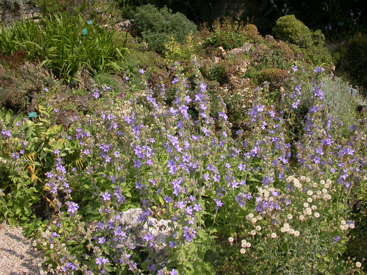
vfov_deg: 37.7
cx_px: 184
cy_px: 138
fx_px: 403
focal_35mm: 38
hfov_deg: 49.0
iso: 100
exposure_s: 1/473
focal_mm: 7.85
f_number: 5.3
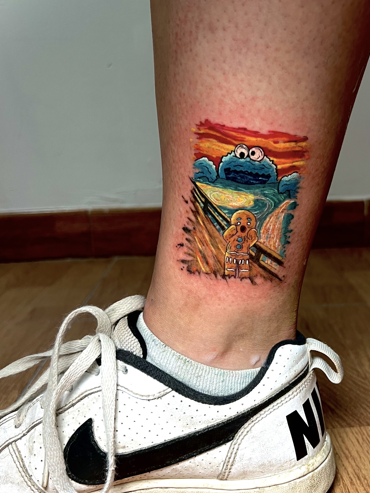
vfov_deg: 49.0
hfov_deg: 37.2
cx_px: 257
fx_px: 542
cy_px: 255
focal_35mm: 38
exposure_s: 1/50
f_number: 1.5
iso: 80
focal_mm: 5.7
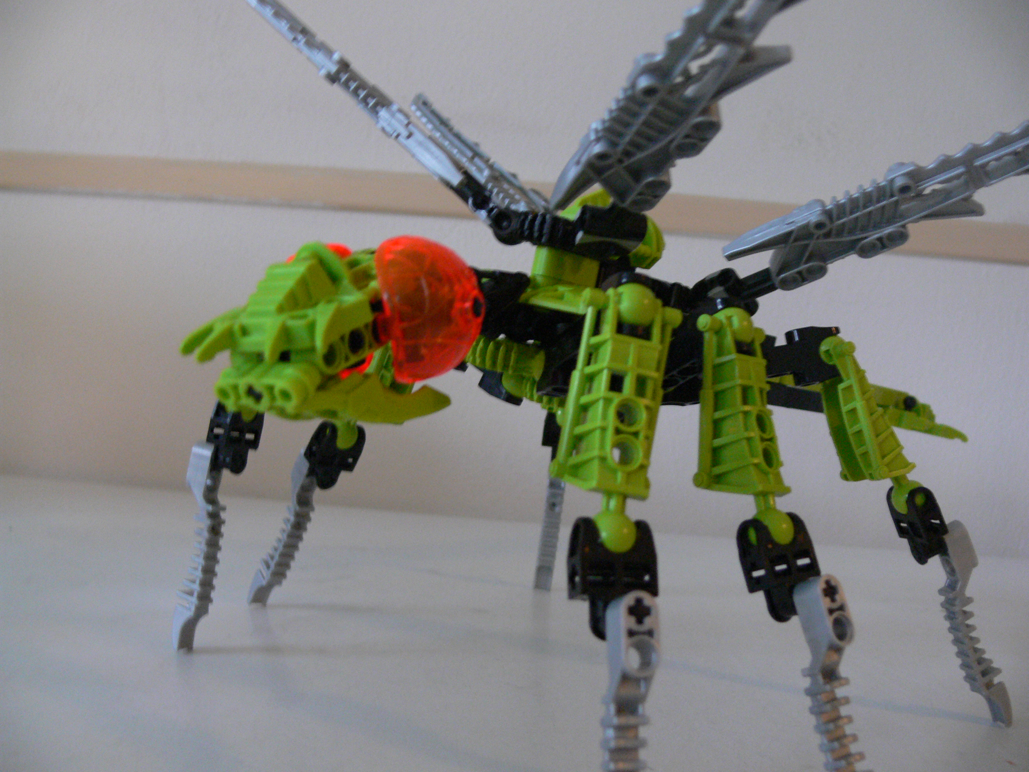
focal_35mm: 35
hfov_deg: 52.6
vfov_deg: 40.7
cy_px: 386
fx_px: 1040
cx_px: 514
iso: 200
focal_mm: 7.4
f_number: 2.8
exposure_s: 1/6
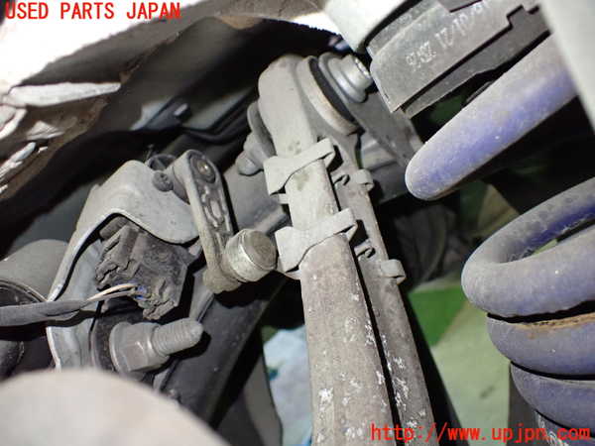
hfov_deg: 60.0
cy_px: 223
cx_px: 298
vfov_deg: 46.8
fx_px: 516
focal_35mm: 30
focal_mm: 5.4
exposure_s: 1/40
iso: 800
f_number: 2.3
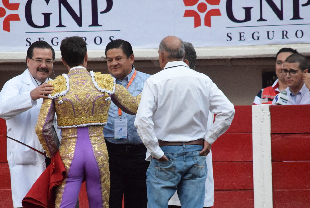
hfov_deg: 3.9
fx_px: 4516
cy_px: 142
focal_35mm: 524
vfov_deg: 2.6
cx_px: 138
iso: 7200
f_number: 5.3
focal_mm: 220
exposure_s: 1/4000
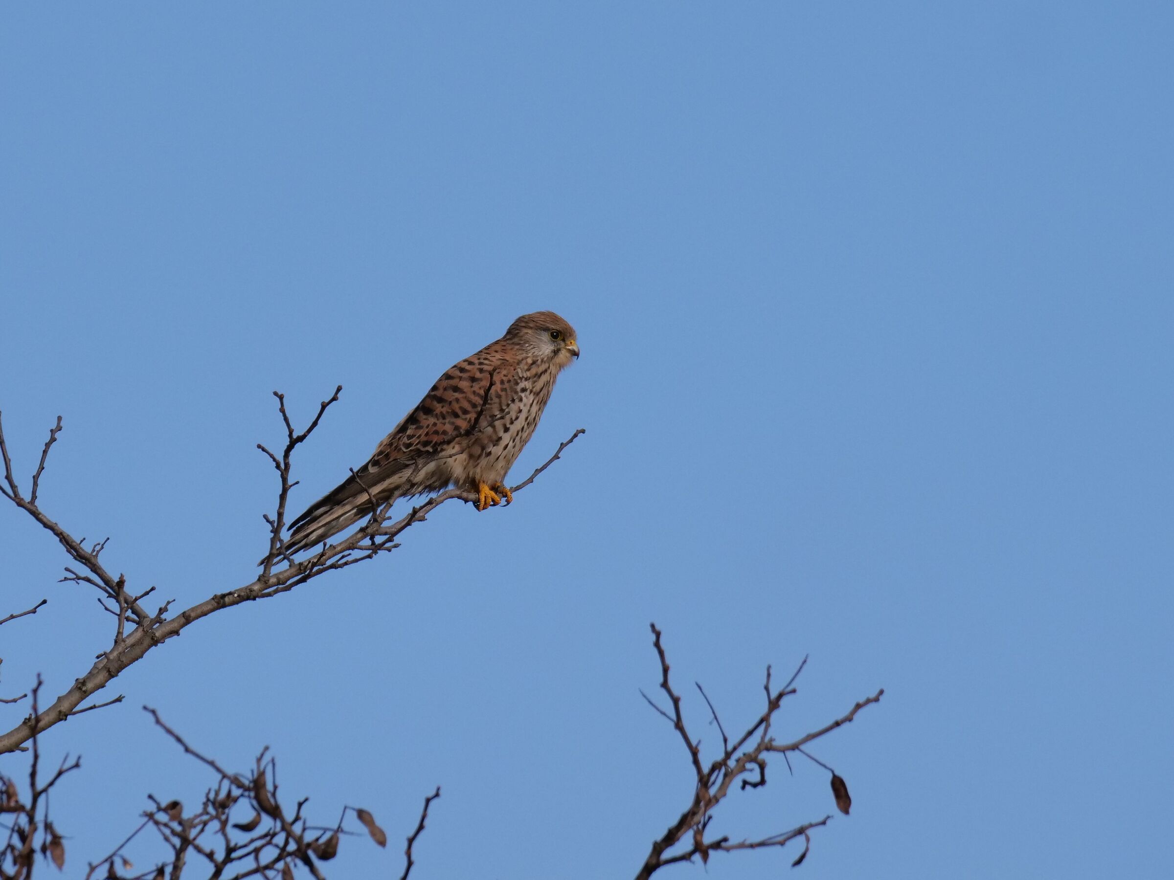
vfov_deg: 1.9
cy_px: 440
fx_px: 27132
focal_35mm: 800
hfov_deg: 2.5
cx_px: 587
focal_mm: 400
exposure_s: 1/2500
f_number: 8
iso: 800
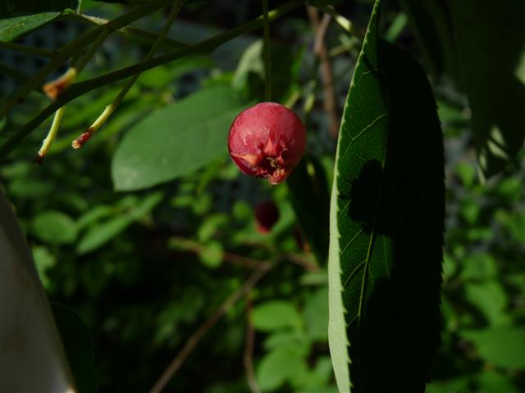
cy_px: 196
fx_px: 470
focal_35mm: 31
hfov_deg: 58.4
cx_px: 262
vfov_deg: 45.4
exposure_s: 1/320
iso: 100
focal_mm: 4.7
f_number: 3.3
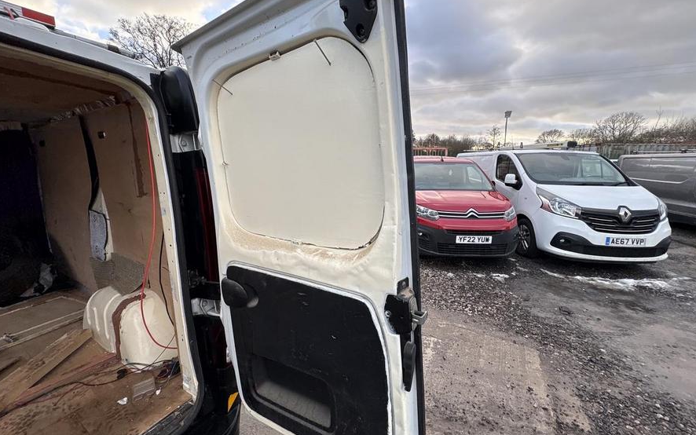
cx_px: 347
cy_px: 204
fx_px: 285
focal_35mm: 15
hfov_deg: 101.5
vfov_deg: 74.7
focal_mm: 2.22
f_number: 2.2
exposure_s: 1/144
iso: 40
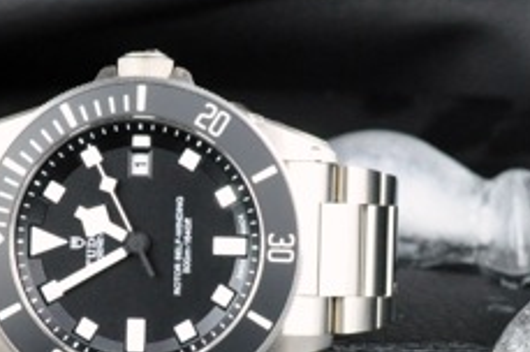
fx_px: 2499
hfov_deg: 12.1
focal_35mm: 170
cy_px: 262
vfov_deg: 8.0
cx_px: 130
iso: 1250
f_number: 10
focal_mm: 40
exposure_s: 1/50
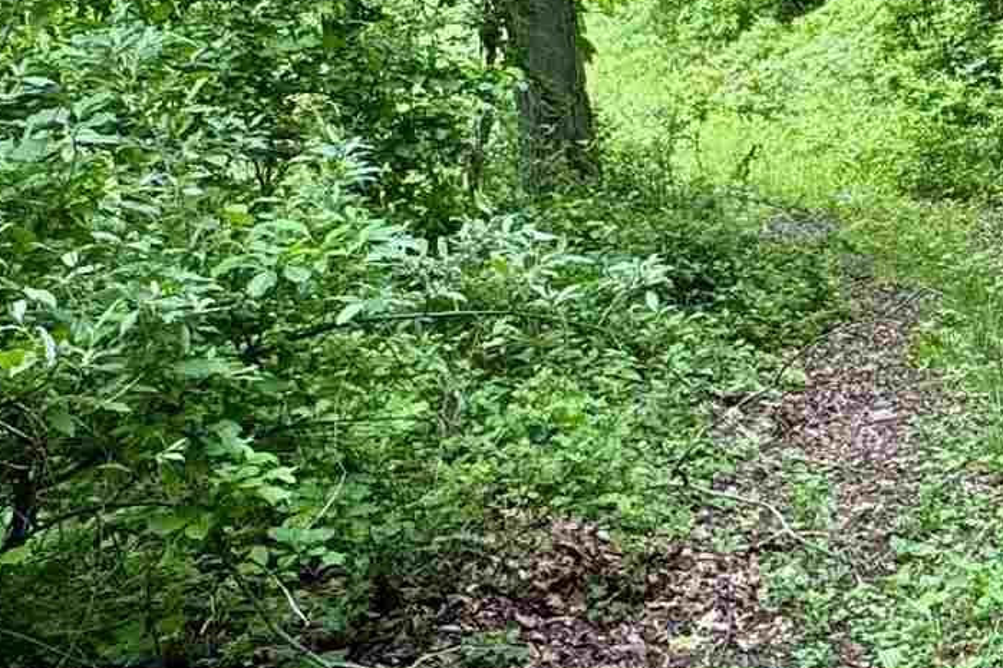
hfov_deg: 28.9
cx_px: 1058
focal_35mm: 64
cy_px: 277
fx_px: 1783
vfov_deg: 21.2
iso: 64
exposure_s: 1/99
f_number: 2.2
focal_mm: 2.22
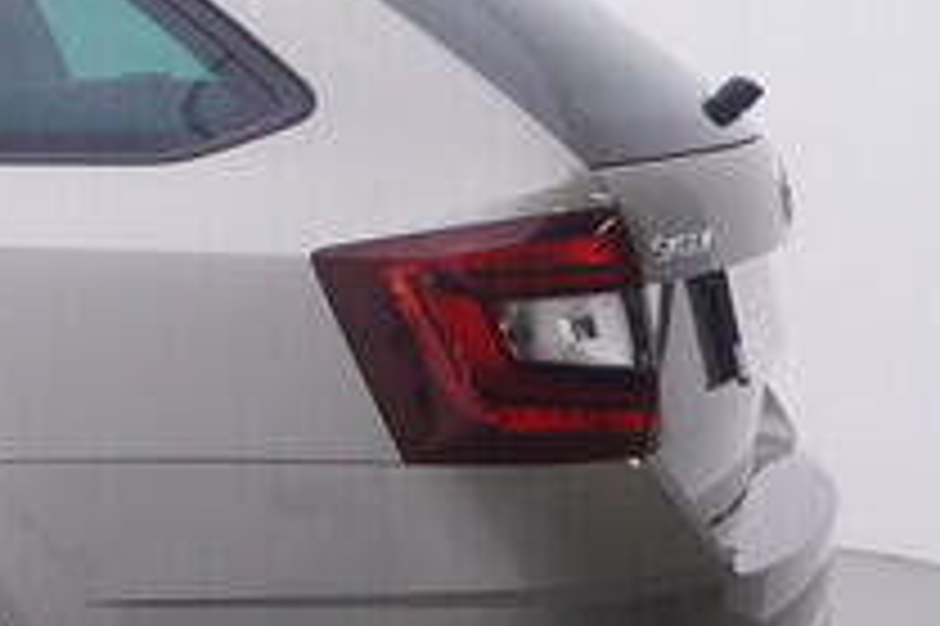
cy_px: 351
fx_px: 2882
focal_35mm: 110
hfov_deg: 15.3
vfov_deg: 12.4
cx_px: -886
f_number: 5
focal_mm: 15
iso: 200
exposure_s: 1/80
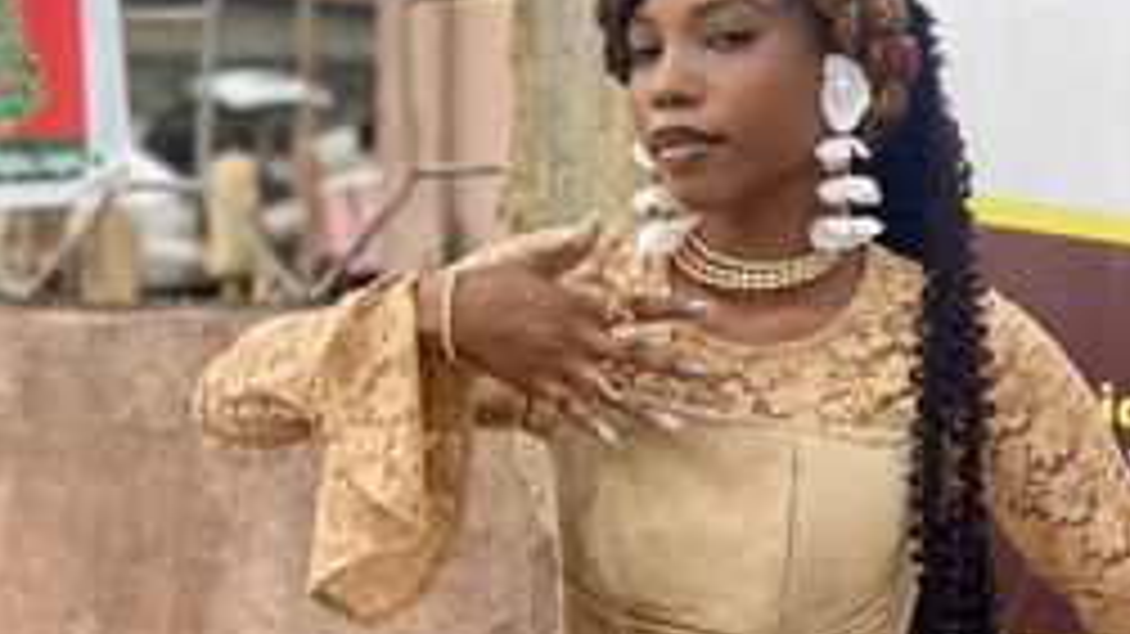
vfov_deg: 15.5
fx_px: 2306
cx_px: 563
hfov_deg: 27.5
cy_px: 65
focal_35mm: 77
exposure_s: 1/296
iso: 20
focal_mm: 6
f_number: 2
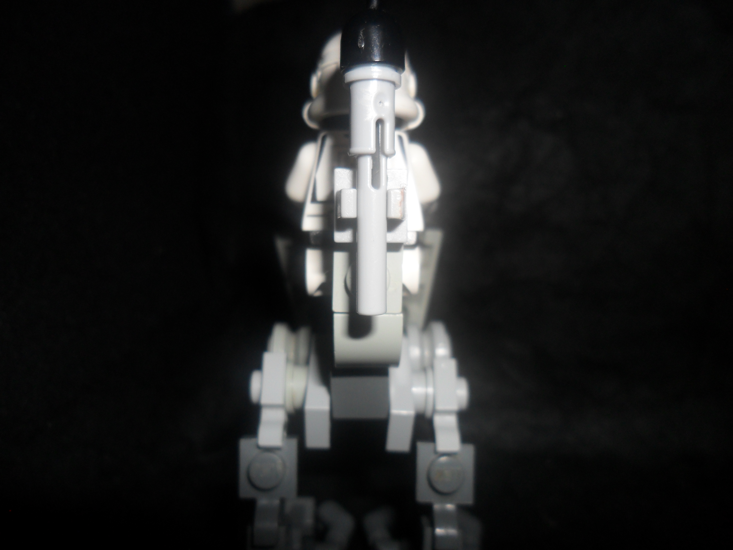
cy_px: 275
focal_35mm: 27
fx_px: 572
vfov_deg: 51.4
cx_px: 366
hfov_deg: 65.3
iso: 100
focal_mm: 4.9
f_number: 8.9
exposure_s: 1/45
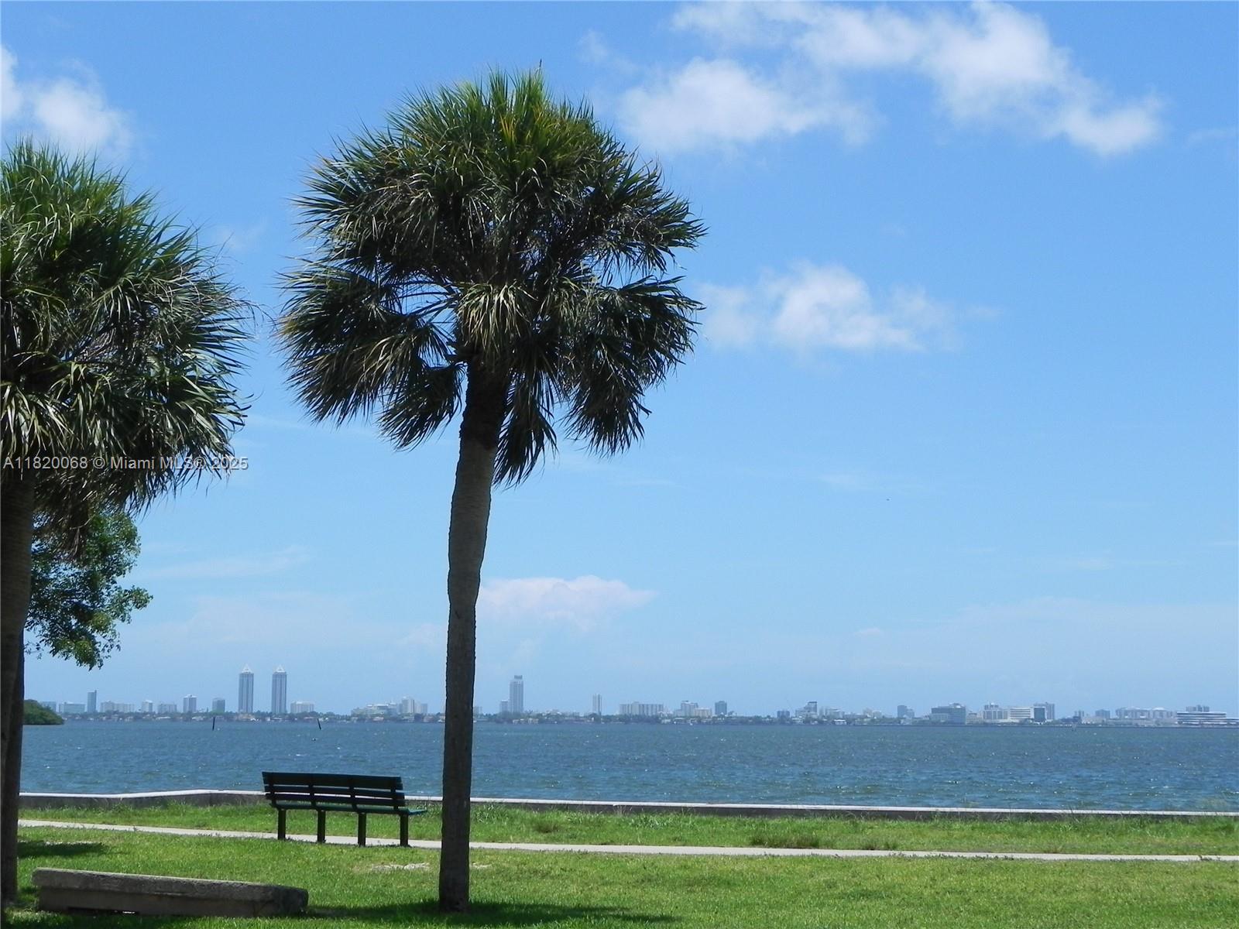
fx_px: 2076
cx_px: 620
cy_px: 464
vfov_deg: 25.2
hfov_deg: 33.2
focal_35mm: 58
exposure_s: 1/494
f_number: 7.1
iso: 160
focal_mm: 10.3
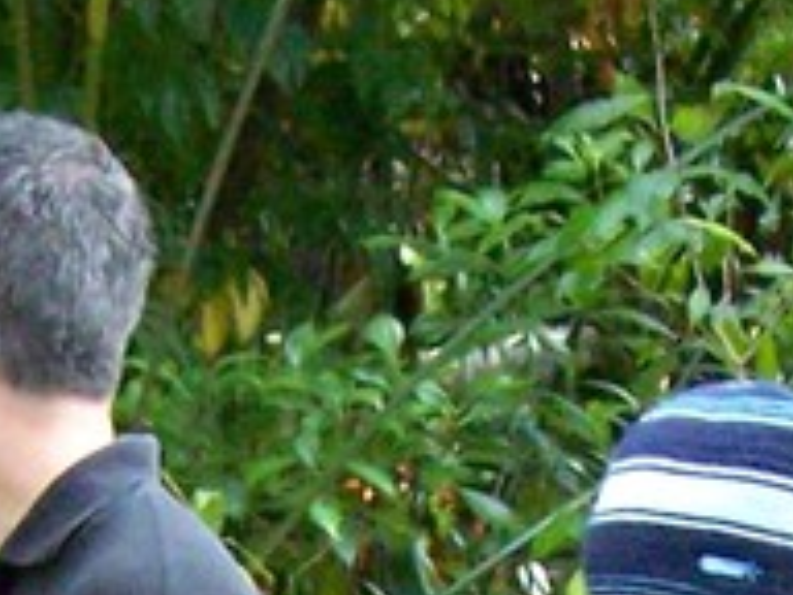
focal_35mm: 253
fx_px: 5796
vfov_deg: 5.7
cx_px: 425
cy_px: 1308
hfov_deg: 7.8
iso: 400
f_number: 2.8
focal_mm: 6.3
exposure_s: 1/30
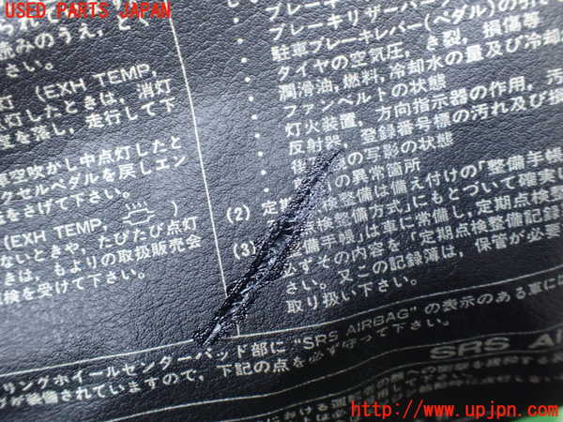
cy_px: 211
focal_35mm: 30
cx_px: 282
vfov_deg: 46.8
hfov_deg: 60.0
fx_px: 488
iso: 800
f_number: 2.3
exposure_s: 1/60
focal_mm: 5.4
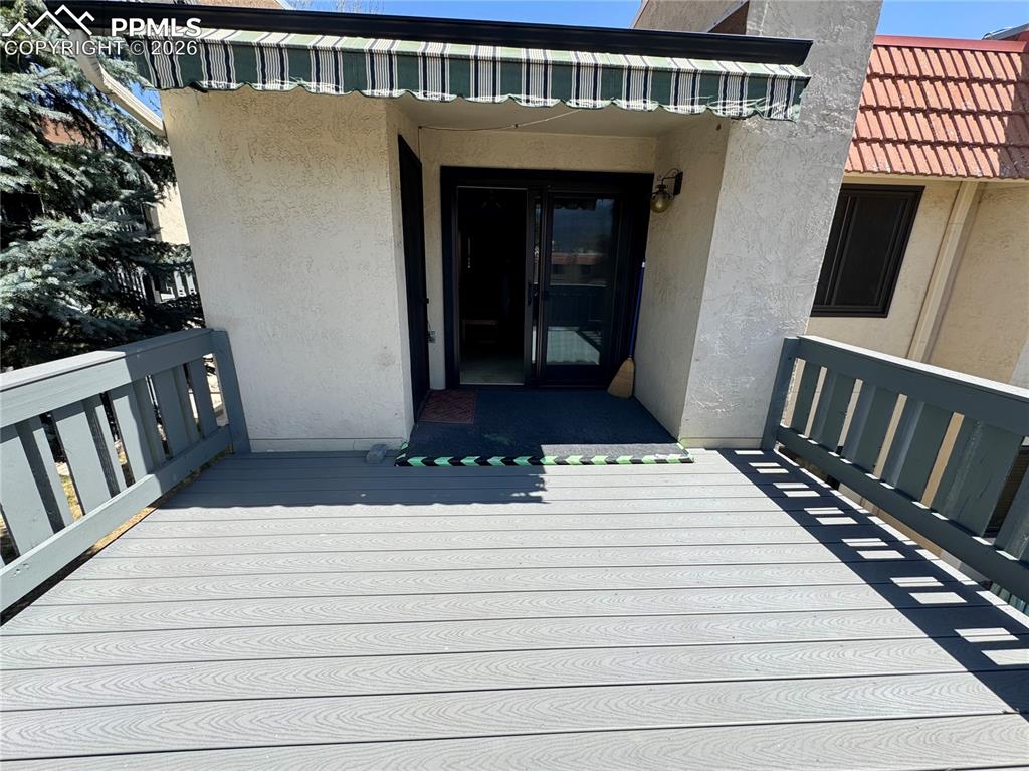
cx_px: 514
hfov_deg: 102.1
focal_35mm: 14
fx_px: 416
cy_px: 386
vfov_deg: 85.6
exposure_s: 1/879
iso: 50
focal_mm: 2.22
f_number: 2.2
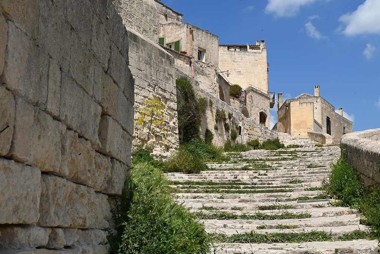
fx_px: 586
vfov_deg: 24.4
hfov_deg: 35.4
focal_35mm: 55
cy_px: 149
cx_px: 273
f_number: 6.3
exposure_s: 1/800
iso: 100
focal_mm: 19.5
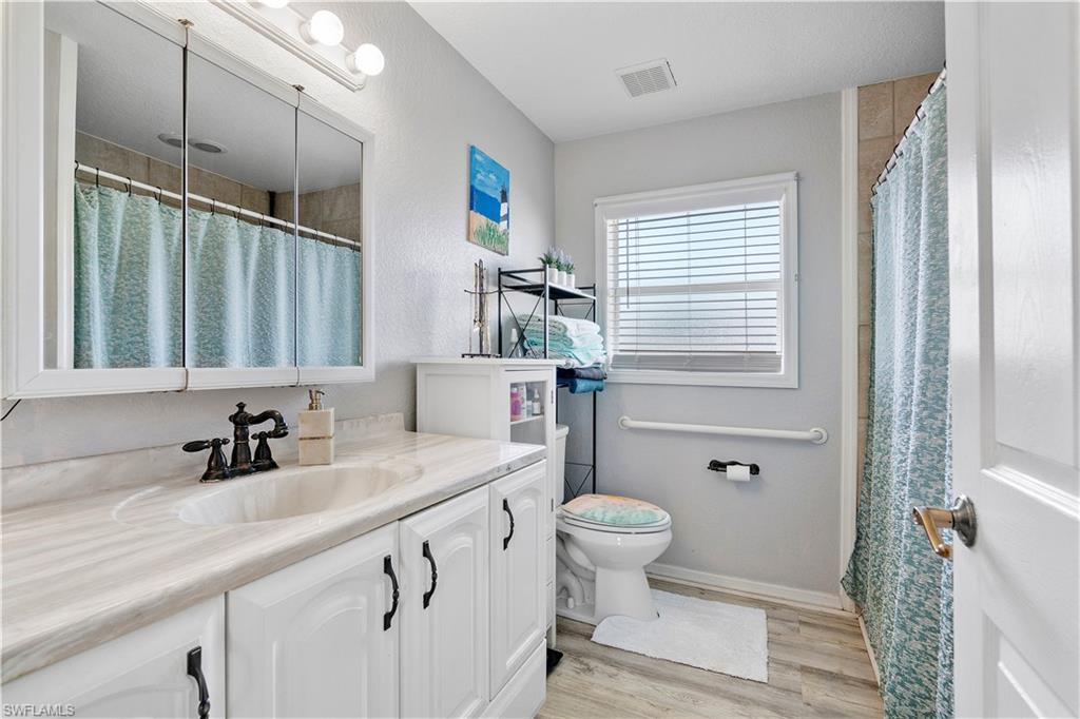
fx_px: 510
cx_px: 540
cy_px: 360
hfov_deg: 93.3
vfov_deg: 70.4
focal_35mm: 17
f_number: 8
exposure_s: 1/90
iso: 500
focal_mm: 17
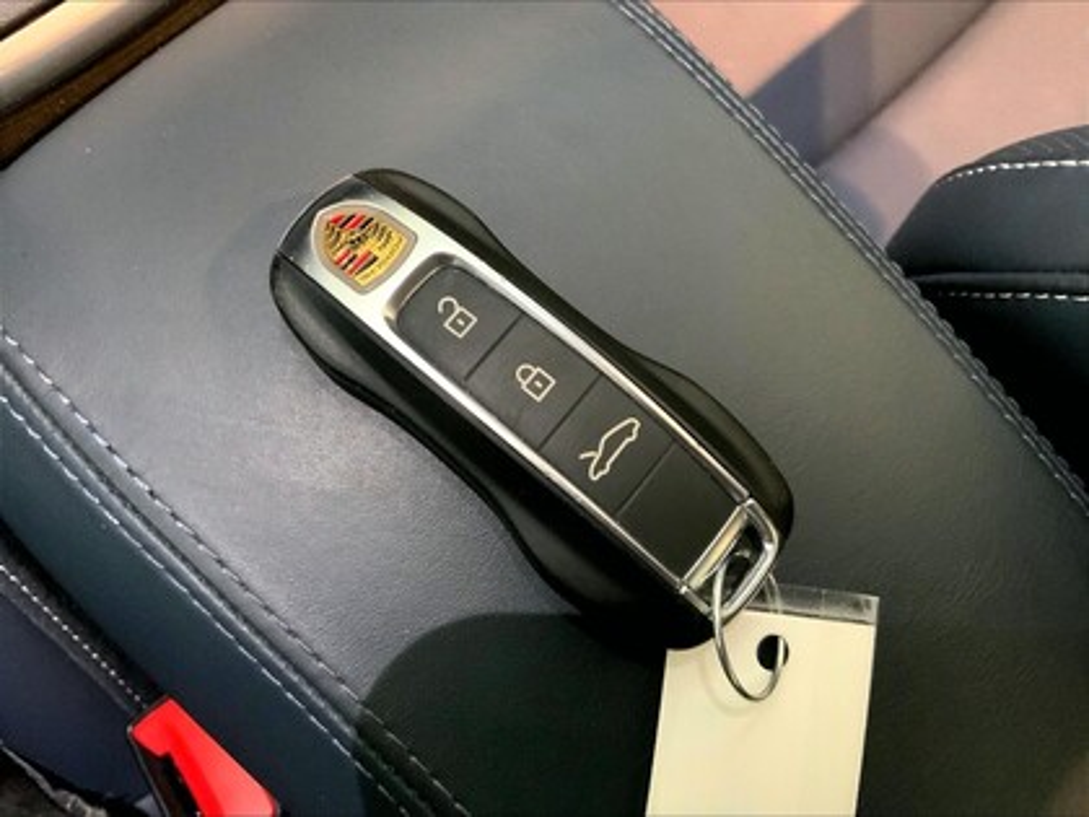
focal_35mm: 29
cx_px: 544
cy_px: 408
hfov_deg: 61.7
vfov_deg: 48.2
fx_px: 912
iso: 400
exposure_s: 1/30
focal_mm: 3
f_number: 1.8
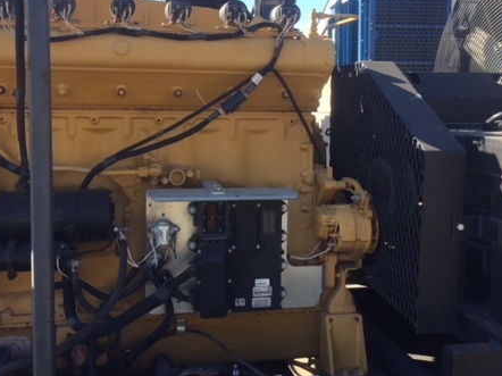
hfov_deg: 44.8
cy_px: 132
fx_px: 609
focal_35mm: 42
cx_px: 227
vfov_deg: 34.1
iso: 32
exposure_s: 1/581
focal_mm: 4.15
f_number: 2.2
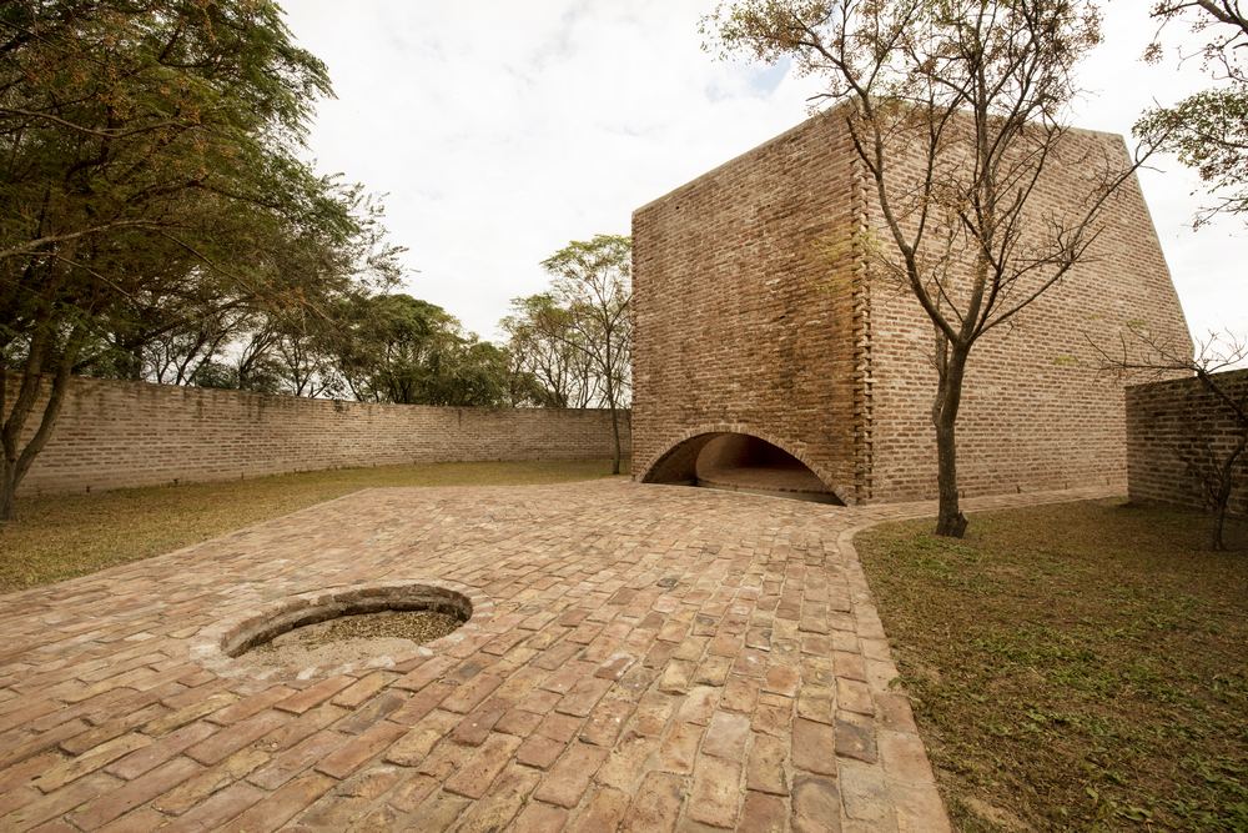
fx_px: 485
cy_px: 416
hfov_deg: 104.2
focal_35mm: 14
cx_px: 624
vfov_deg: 81.2
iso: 400
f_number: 11
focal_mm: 14
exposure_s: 1/320
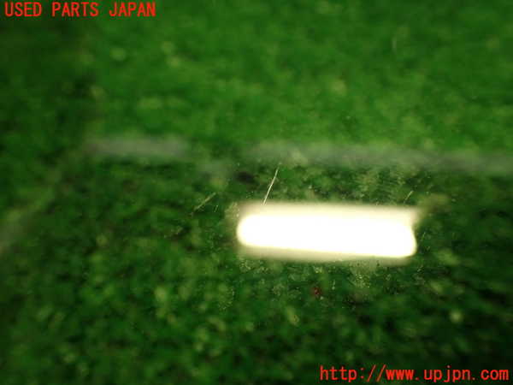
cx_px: 256
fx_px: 474
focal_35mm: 32
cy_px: 192
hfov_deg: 56.8
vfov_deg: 44.2
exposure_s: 1/30
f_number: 2.4
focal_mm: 5.79
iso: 250
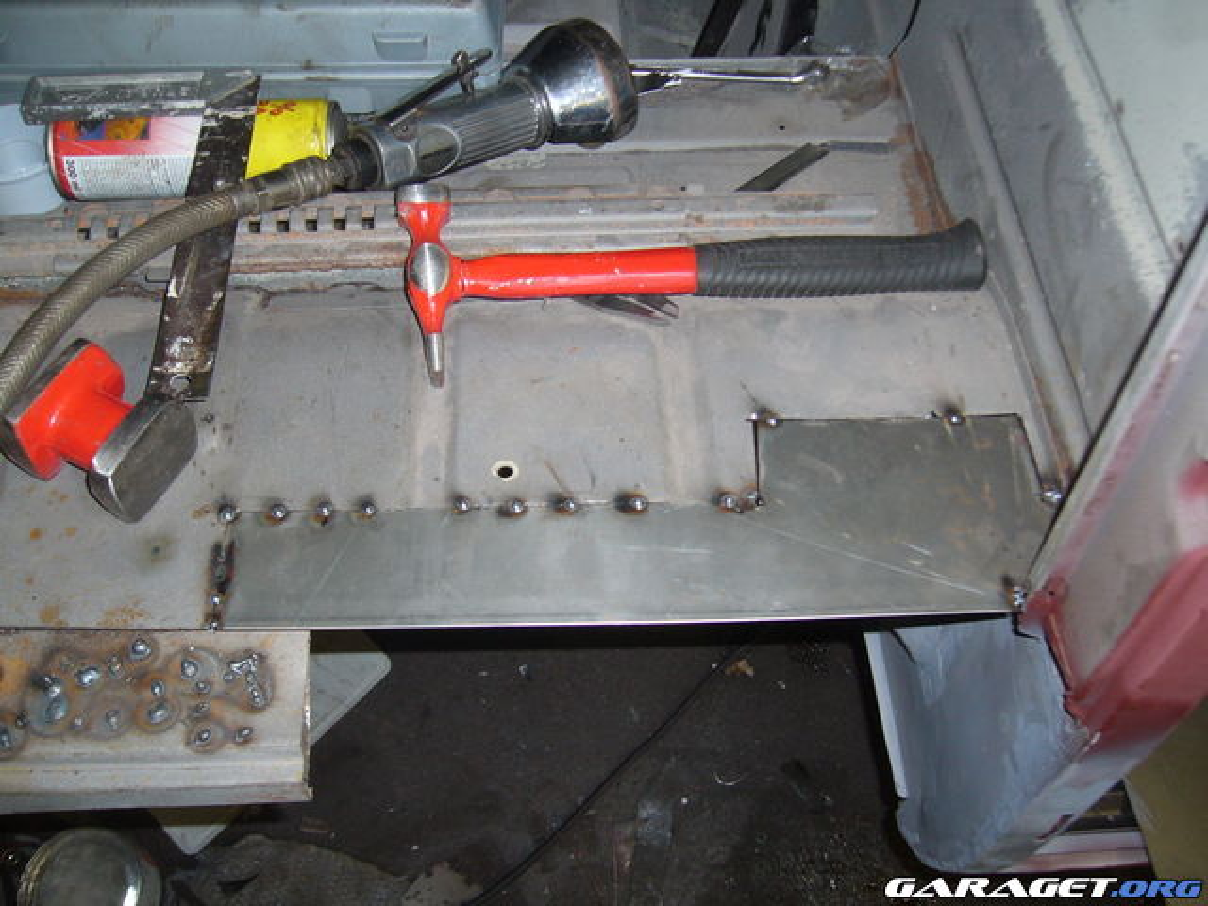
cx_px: 604
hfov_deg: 52.6
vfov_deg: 40.7
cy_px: 453
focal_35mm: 35
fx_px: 1221
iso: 100
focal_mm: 5.8
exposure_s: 1/30
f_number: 2.8
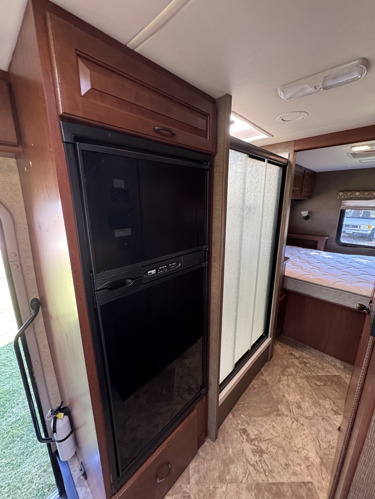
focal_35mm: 14
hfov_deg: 85.7
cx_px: 188
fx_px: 202
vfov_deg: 102.1
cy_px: 250
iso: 320
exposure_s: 1/77
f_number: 2.2
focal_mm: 2.22
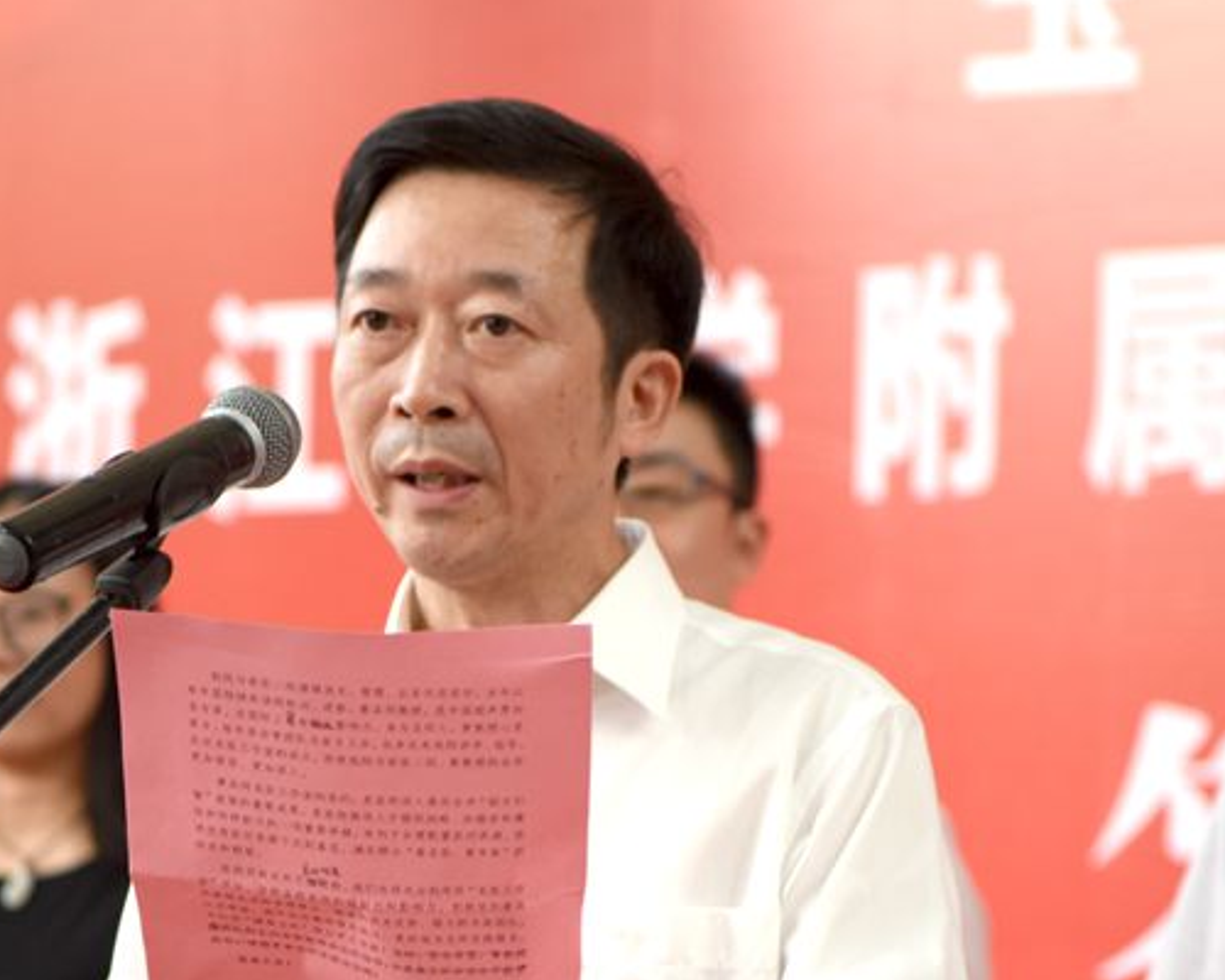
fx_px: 3807
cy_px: 560
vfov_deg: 14.7
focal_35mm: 105
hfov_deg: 18.2
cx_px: 443
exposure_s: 1/60
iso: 450
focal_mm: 70
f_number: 2.8
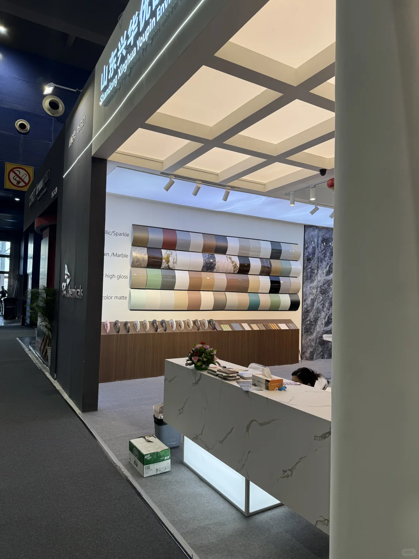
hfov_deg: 56.8
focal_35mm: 24
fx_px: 387
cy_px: 280
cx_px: 210
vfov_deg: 71.6
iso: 64
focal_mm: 6.76
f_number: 1.78
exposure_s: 1/204
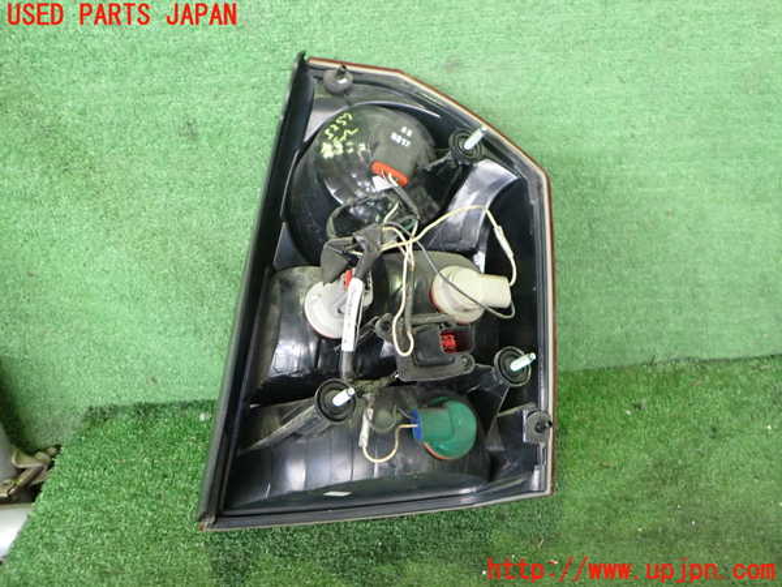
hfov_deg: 60.0
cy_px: 294
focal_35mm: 30
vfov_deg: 46.8
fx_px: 678
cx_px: 391
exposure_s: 1/50
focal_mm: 5.4
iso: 800
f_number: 2.3
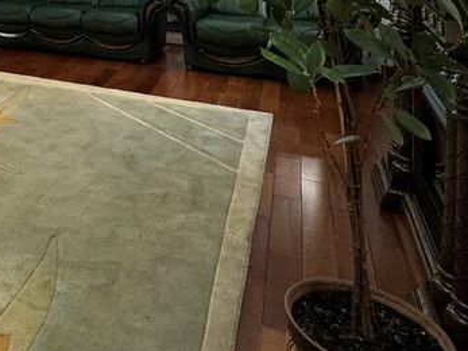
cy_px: -86
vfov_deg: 28.5
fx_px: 581
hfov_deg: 36.7
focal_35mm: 43
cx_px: -53
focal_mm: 2.22
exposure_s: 1/50
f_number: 2.2
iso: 250
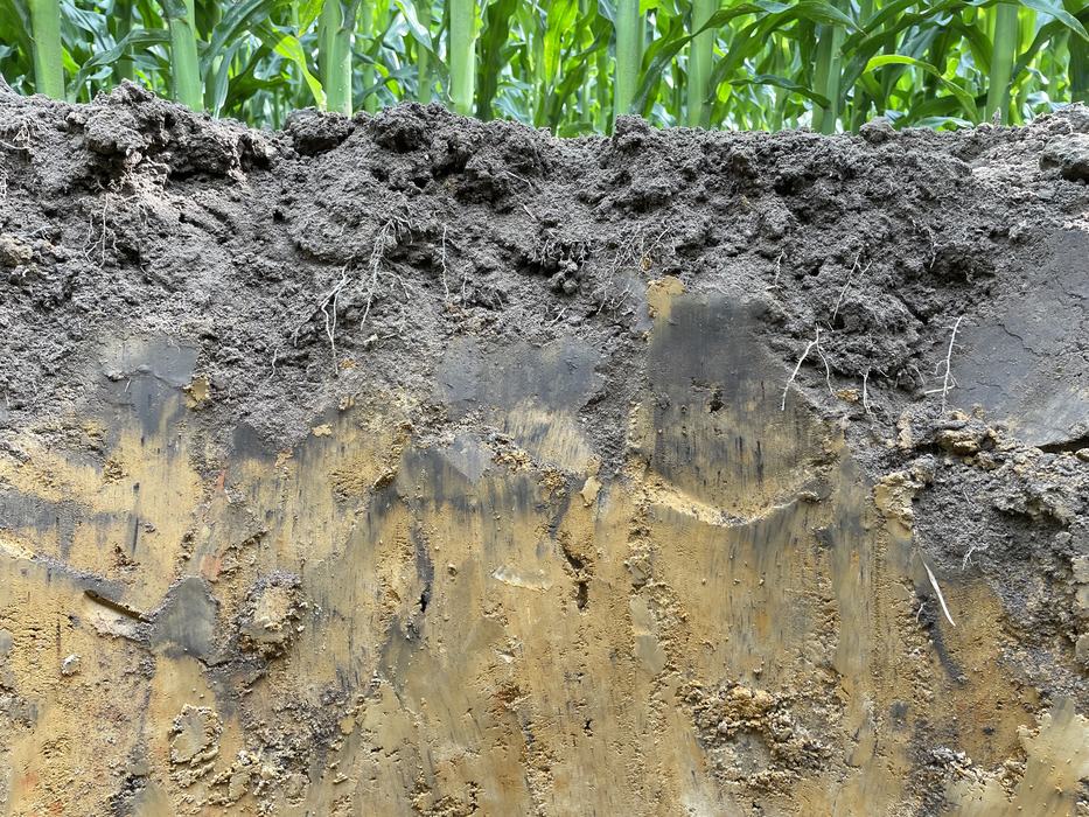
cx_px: 544
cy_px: 408
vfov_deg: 53.1
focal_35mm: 26
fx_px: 818
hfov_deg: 67.3
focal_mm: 4.2
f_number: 1.6
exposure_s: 1/121
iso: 40
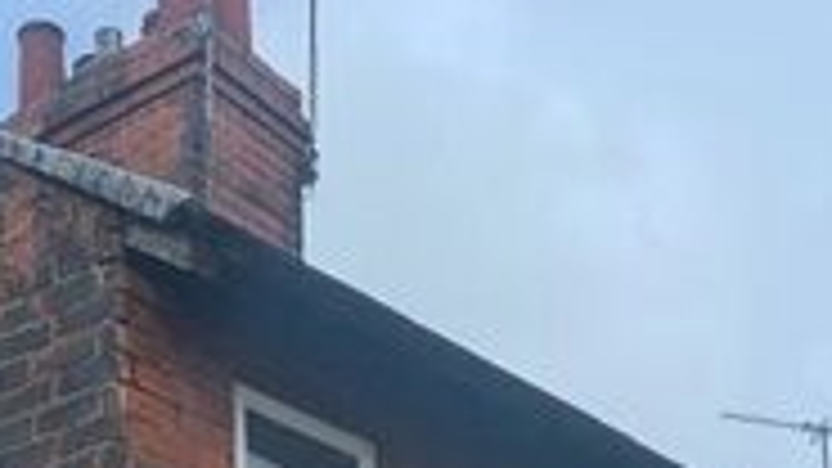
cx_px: 346
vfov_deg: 9.9
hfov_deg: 20.0
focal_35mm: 107
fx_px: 2360
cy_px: 1141
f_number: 1.8
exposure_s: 1/3937
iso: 25
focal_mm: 4.25
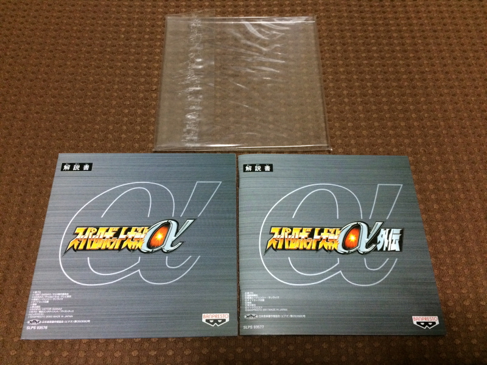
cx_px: 244
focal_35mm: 29
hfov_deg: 61.7
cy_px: 182
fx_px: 408
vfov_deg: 48.2
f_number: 2.2
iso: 320
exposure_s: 1/30
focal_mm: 4.15
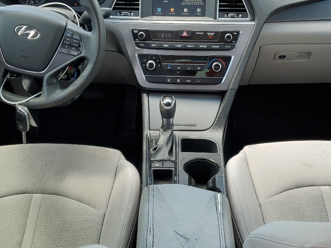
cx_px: 171
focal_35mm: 46
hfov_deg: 41.2
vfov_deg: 31.5
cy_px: 132
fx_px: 440
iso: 50
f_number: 1.5
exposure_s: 1/222
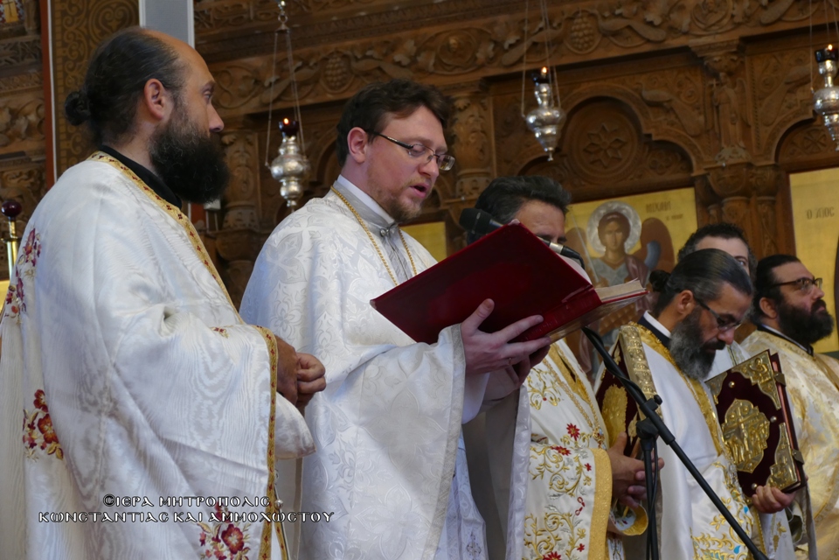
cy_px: 280
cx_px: 420
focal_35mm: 102
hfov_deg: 20.0
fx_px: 2377
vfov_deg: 13.4
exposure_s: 1/80
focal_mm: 37.13
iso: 800
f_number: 3.8
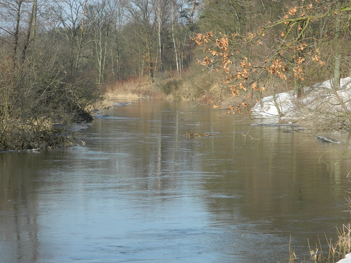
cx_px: 176
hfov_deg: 14.9
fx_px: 1338
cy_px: 132
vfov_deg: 11.2
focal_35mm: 132
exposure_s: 1/320
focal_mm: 23.2
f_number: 4.7
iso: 80
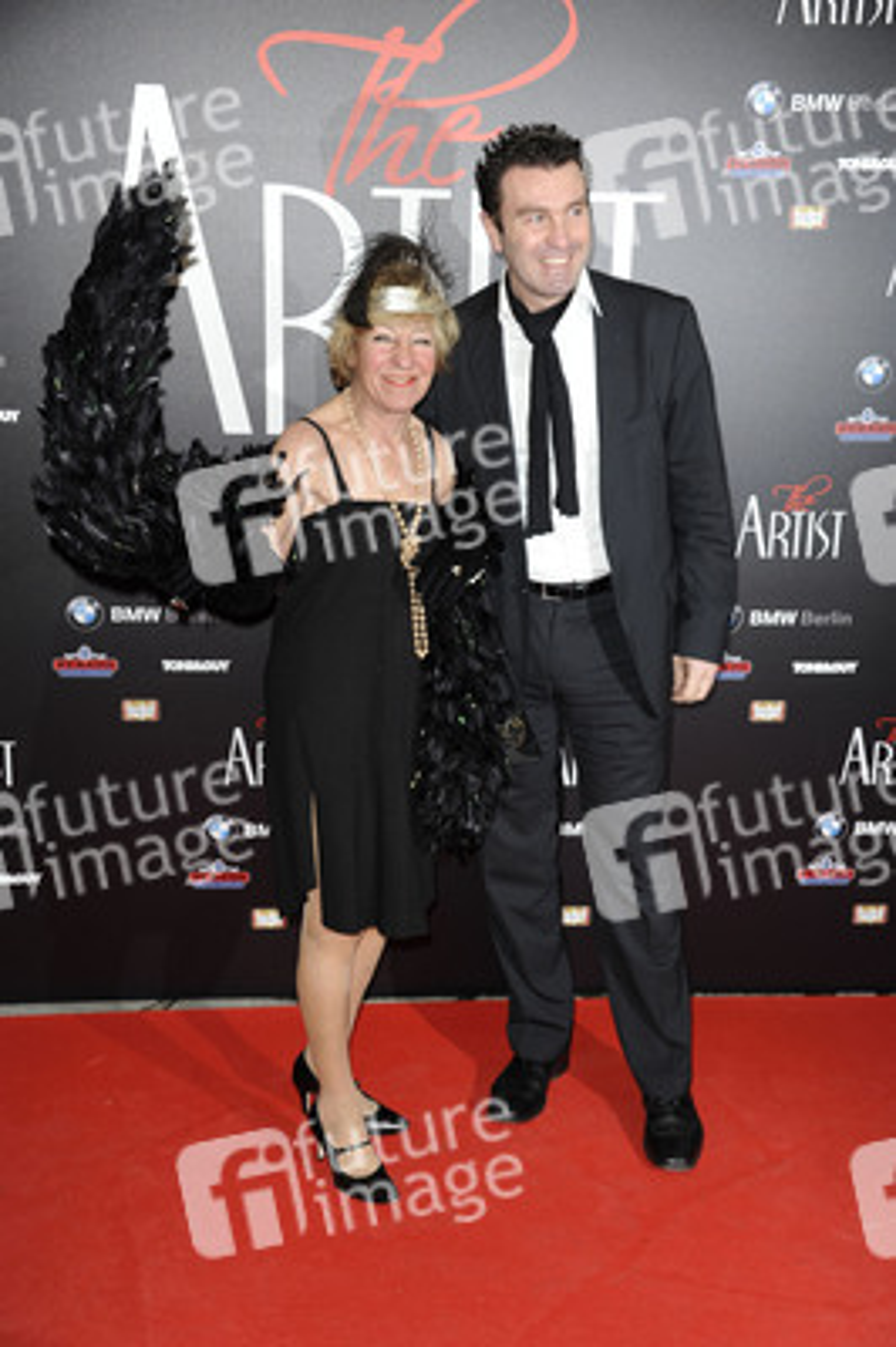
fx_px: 1870
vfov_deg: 39.6
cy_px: 674
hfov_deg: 26.9
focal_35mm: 50
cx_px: 448
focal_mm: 50
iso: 500
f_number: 5.6
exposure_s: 1/160
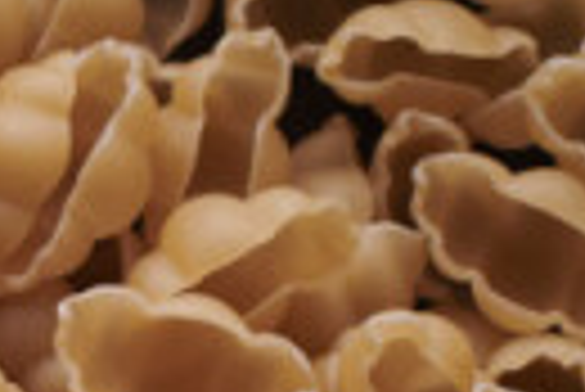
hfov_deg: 6.1
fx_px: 5011
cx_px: -1202
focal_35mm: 308
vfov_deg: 4.3
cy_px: 1081
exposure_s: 1/100
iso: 160
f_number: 8
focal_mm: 50
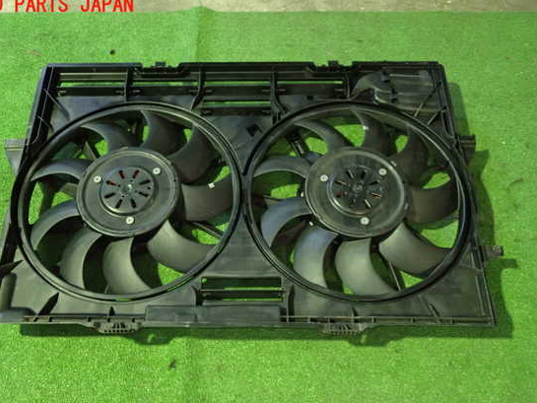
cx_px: 250
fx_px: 512
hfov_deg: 55.3
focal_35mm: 33
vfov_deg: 42.9
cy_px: 215
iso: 800
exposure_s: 1/25
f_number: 2.3
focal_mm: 5.4
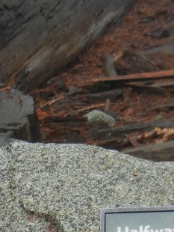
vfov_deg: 18.6
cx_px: 138
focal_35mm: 99
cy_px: 287
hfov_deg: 14.9
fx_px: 663
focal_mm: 5.4
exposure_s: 1/84.3
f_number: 3.5
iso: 160
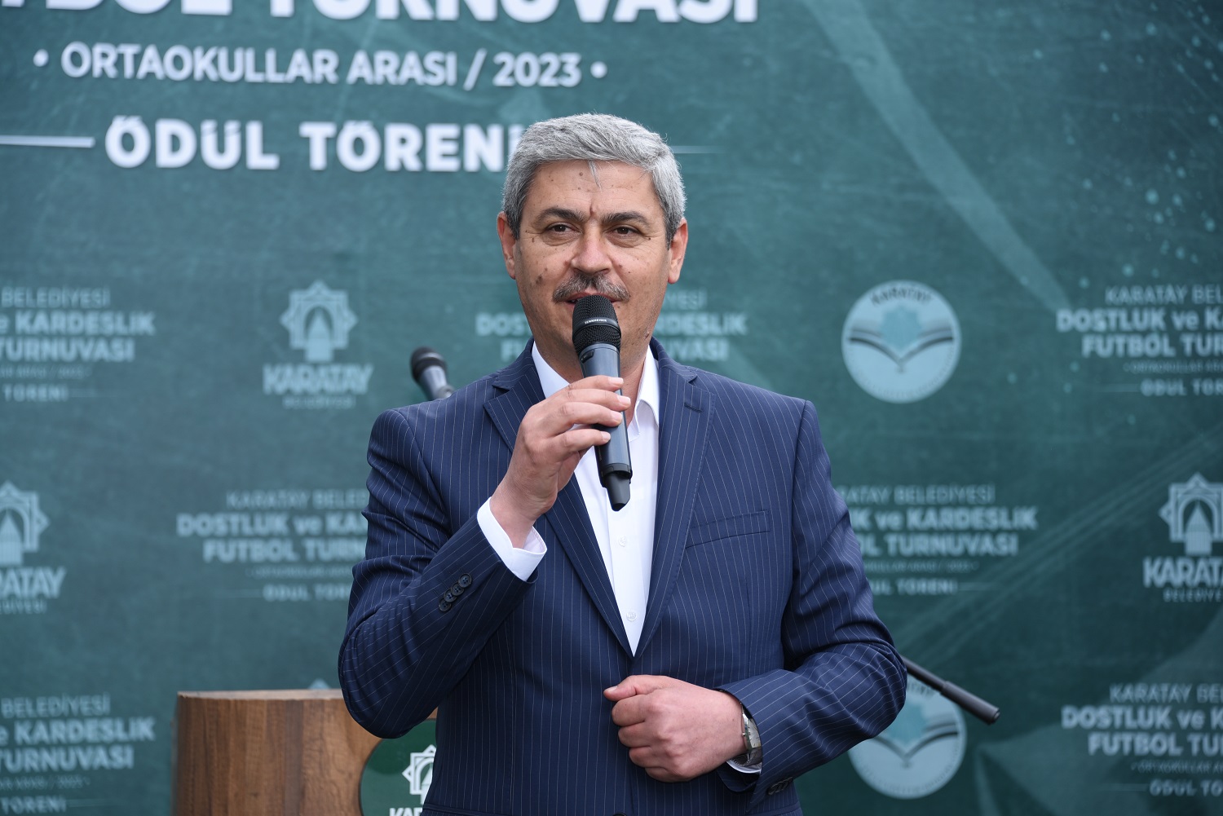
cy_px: 408
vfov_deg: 11.8
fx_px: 3942
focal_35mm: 116
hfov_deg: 17.6
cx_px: 612
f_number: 5.6
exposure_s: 1/250
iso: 250
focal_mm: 116
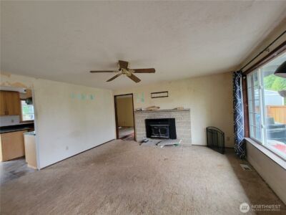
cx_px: 143
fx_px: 107
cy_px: 108
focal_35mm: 13
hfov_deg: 106.2
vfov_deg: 89.9
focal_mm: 2.2
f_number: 2.2
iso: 320
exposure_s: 1/40
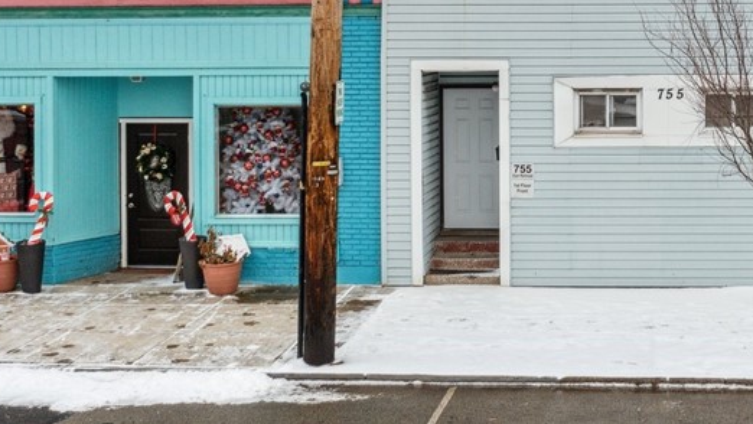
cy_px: 24
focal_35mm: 61
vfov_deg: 19.3
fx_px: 1218
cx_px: 623
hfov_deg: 33.2
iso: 100
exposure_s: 1/240
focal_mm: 10.26
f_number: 5
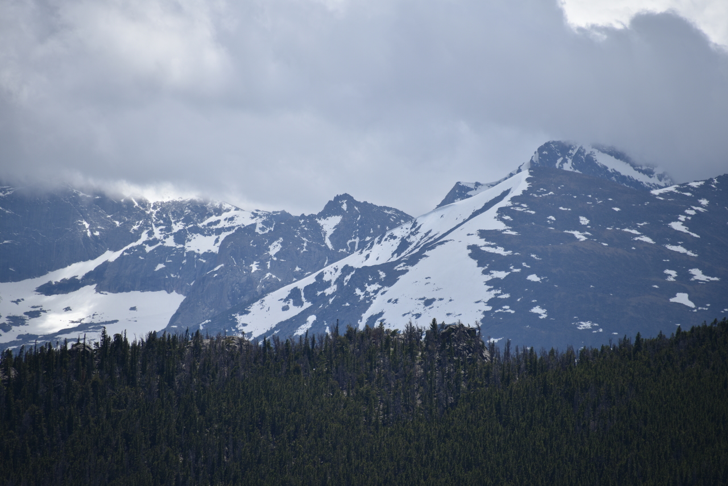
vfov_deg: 4.6
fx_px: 6068
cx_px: 364
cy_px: 243
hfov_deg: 6.9
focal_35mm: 300
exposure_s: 1/640
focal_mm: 300
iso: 100
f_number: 6.3
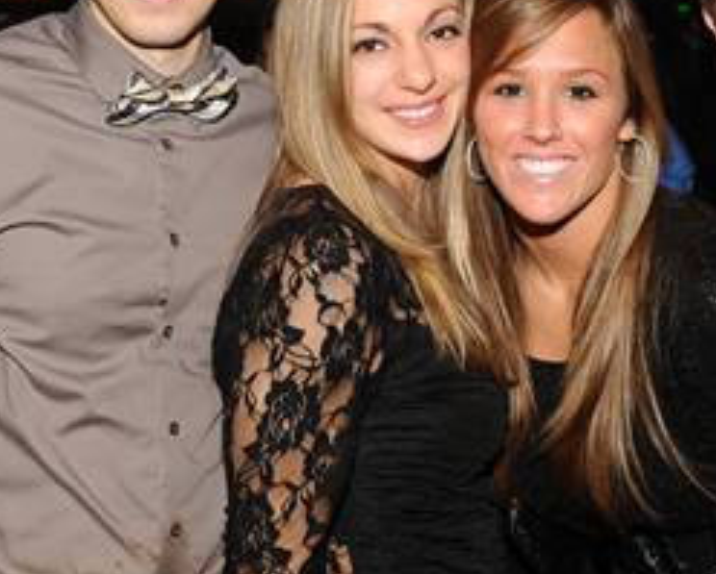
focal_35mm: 79
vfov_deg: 19.3
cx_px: 456
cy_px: 115
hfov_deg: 24.0
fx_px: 1676
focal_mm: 38
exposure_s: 1/250
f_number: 6.7
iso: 1600
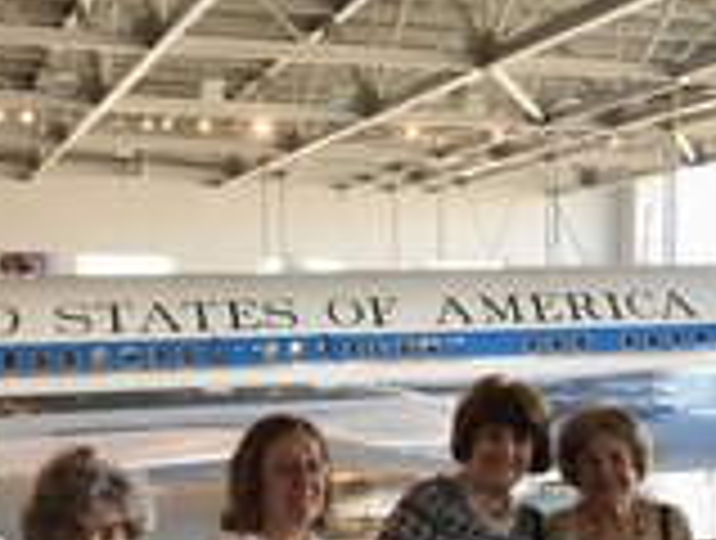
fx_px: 1348
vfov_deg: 22.5
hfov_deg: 29.7
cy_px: 400
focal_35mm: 65
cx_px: 297
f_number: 1.8
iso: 32
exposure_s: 1/120
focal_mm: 3.99
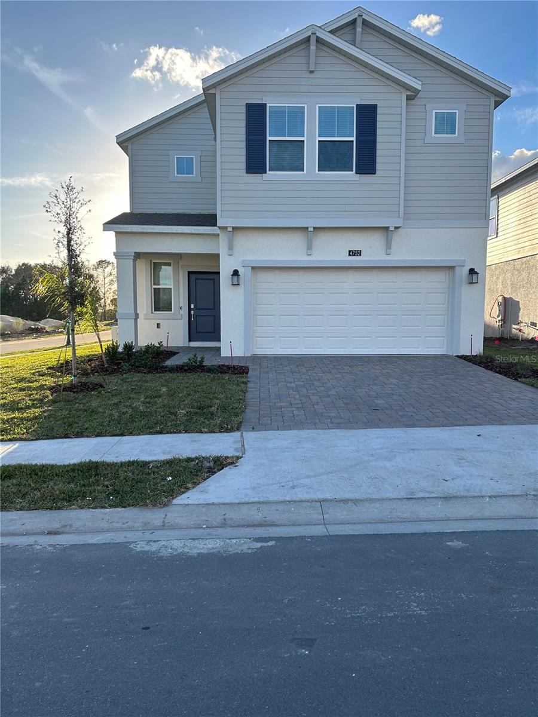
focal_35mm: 26
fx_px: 539
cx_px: 269
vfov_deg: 67.3
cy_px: 358
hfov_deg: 53.1
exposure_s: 1/1224
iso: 50
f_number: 1.5
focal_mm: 5.7
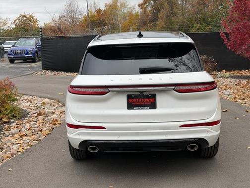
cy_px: 94
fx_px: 347
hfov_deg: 39.7
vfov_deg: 30.3
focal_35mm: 48
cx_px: 125
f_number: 1.78
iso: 64
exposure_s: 1/885
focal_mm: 6.76
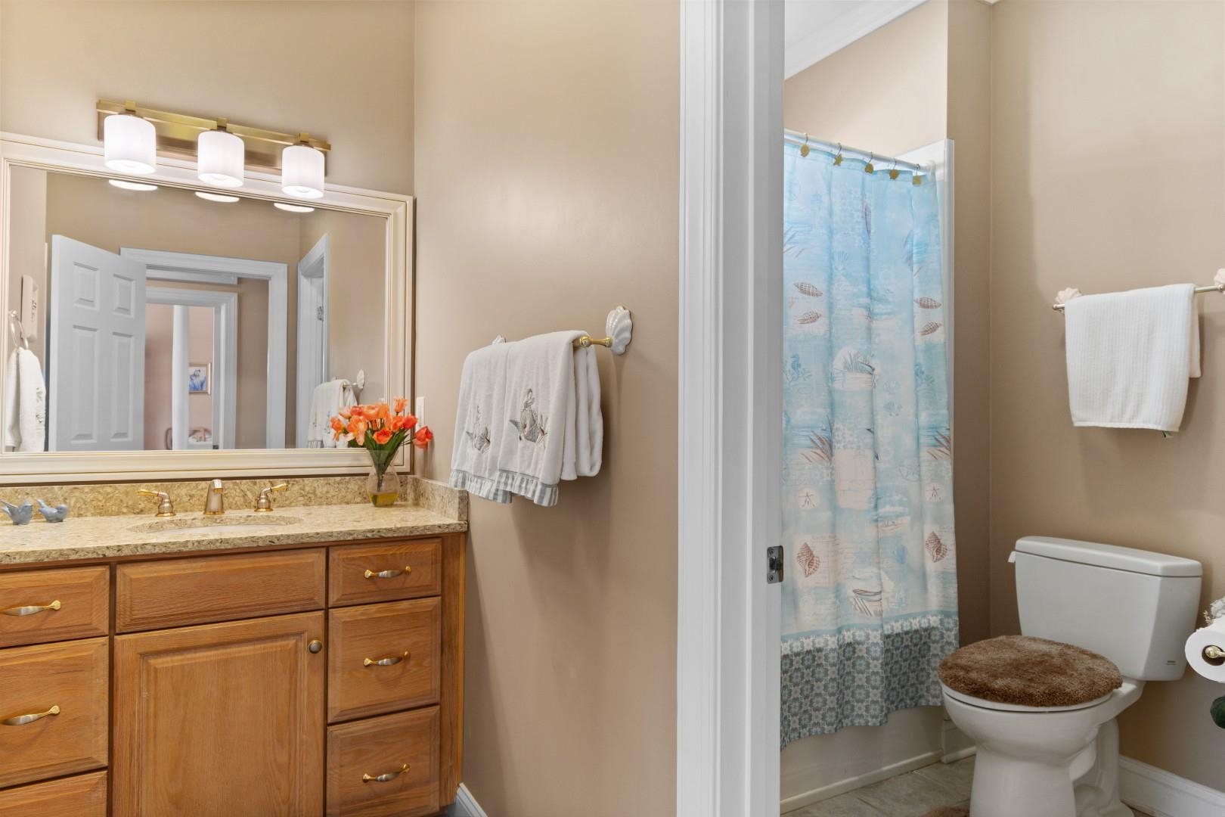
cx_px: 612
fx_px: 715
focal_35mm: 21
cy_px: 408
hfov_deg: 81.2
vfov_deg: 59.5
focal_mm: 14
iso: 100
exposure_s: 1/3
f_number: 5
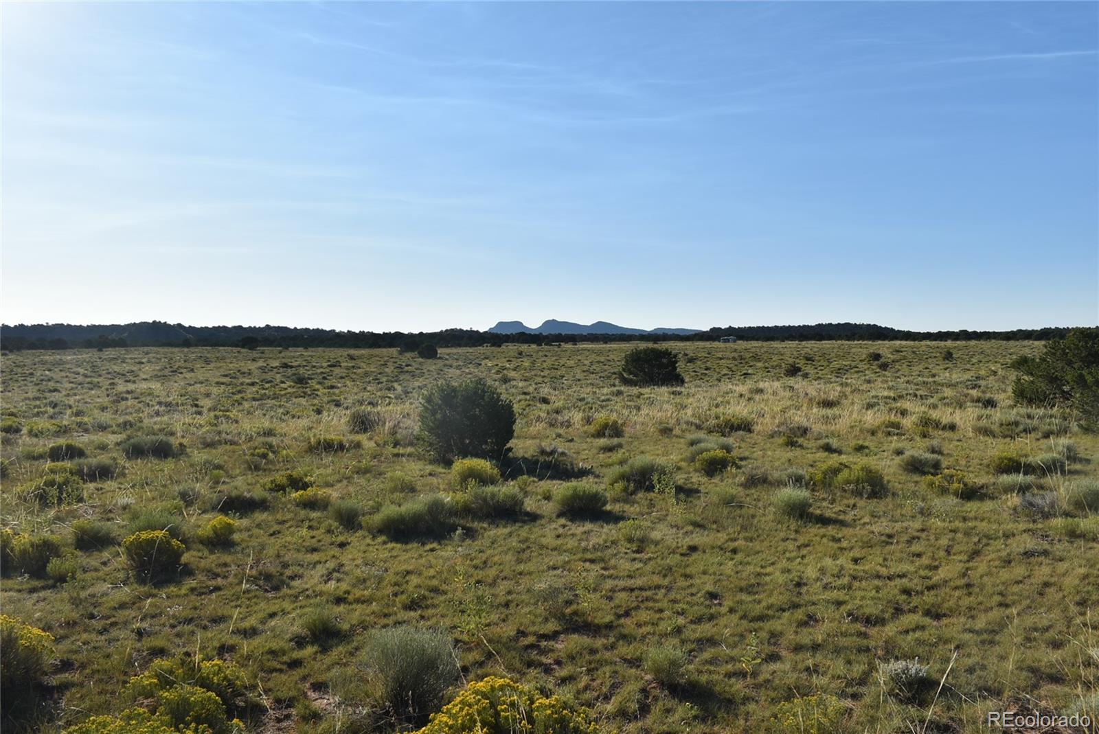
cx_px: 550
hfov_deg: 59.5
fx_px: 962
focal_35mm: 32
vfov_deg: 41.8
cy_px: 367
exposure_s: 1/320
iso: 100
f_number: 9
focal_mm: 21
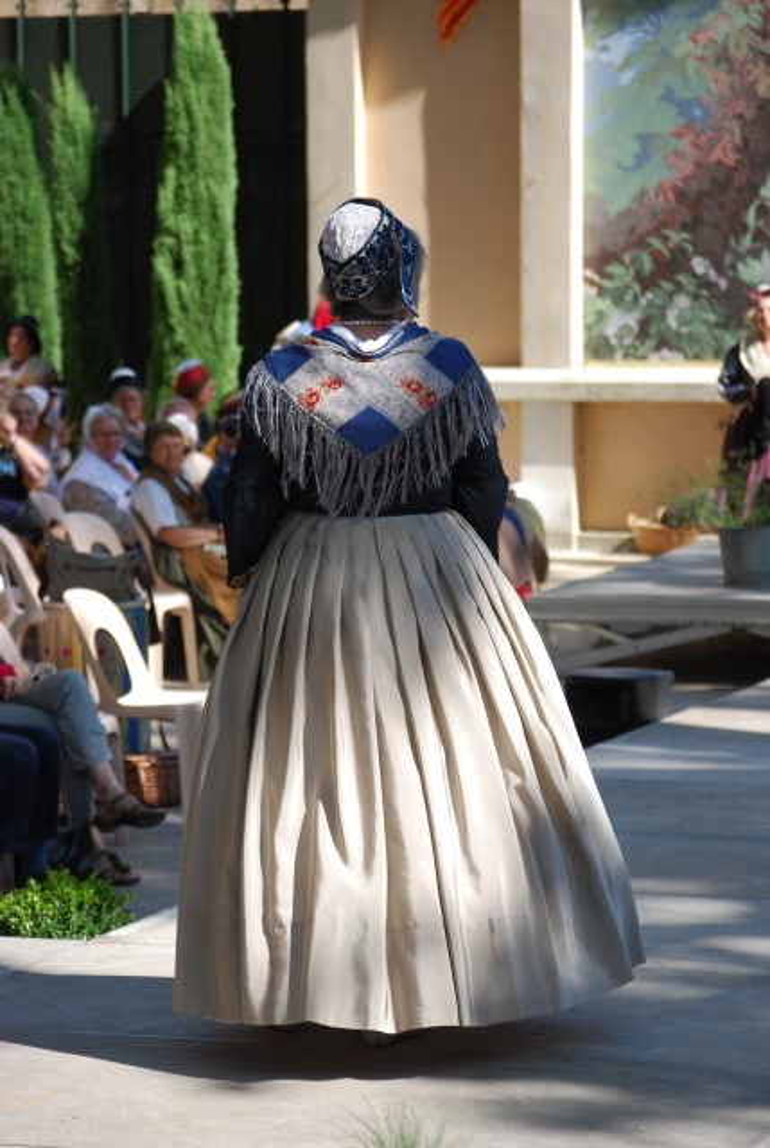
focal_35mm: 123
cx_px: 385
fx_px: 3931
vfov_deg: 16.6
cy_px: 574
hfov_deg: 11.2
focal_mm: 82
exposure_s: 1/500
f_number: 5.6
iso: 200
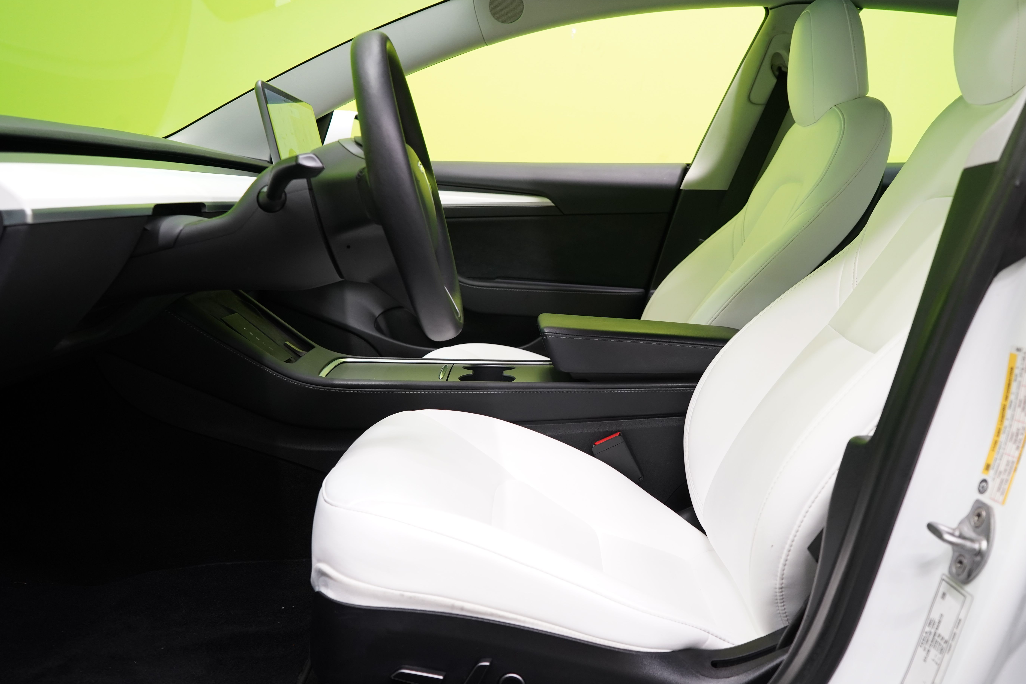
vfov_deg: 38.9
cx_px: 528
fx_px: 969
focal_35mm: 34
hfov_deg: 55.8
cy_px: 355
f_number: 5.6
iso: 1000
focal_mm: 31
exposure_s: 1/25
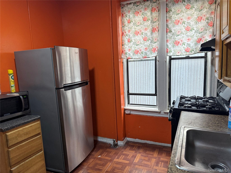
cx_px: 116
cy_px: 86
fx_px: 160
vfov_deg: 56.8
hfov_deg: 71.6
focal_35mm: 24
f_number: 1.78
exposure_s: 1/60
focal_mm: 6.76
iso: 250
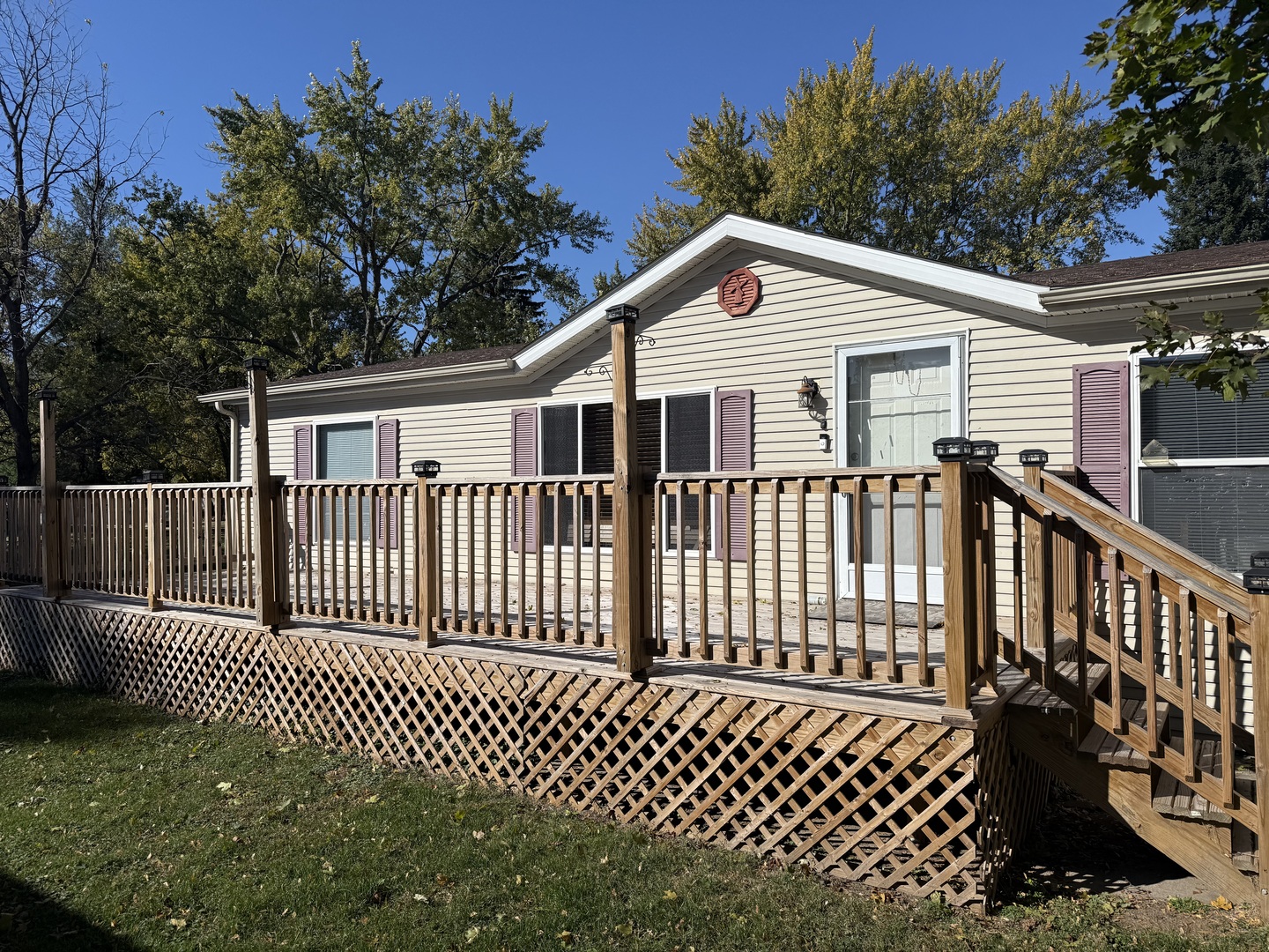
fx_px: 880
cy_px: 476
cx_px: 634
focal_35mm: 24
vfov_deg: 56.8
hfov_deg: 71.6
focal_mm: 6.76
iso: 80
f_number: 1.78
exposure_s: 1/7353
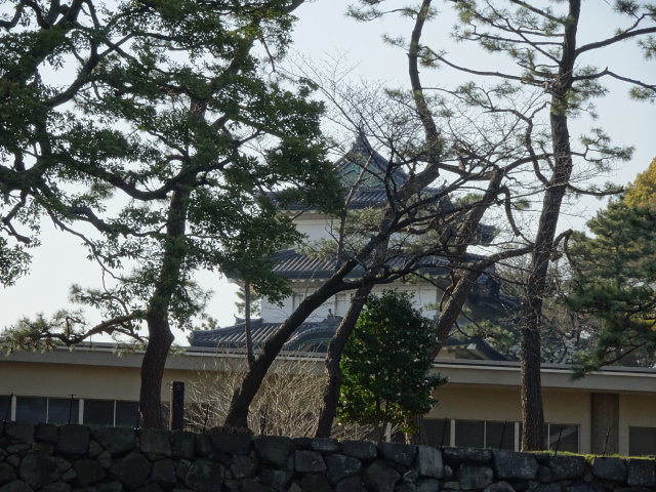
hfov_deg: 13.5
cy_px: 246
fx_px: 2767
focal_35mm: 146
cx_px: 328
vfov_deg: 10.2
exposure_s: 1/200
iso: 80
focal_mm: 24.99
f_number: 5.6
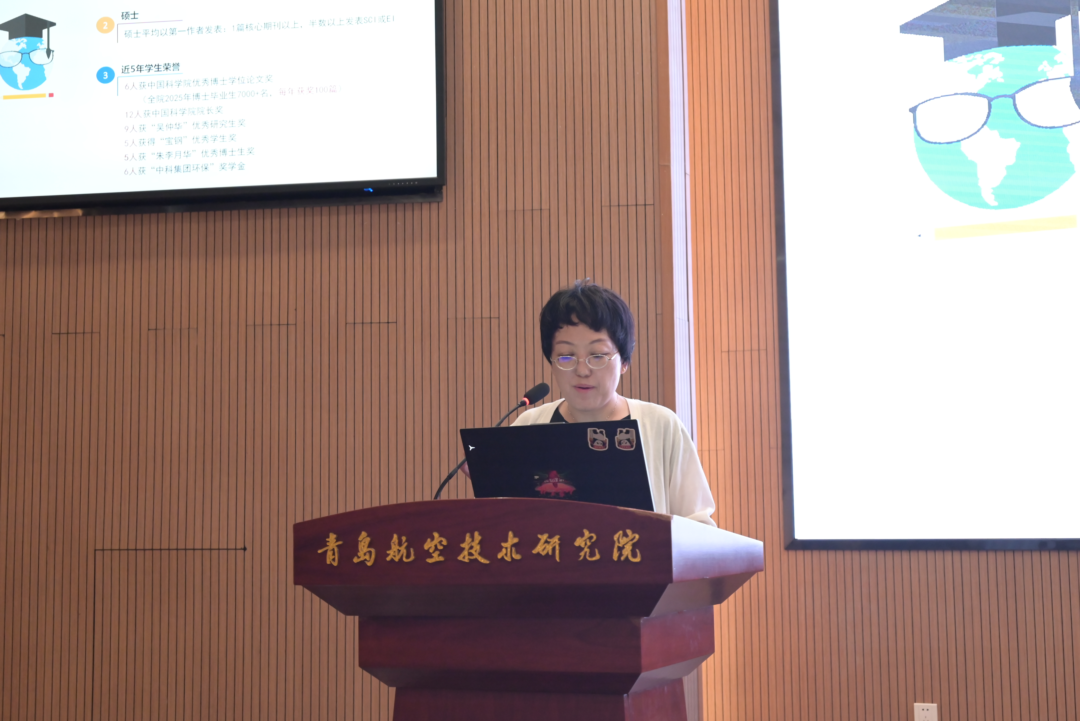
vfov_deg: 27.0
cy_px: 360
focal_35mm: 50
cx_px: 540
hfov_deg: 39.6
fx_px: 1500
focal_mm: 50
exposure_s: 1/100
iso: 4000
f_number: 6.3
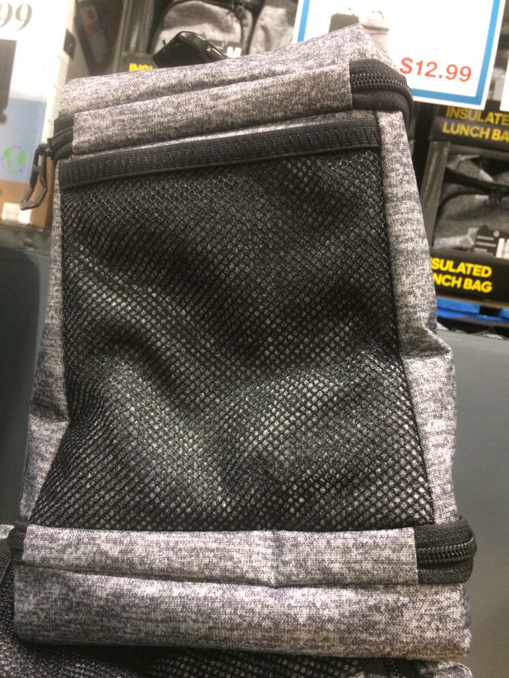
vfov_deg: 61.7
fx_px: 569
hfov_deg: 48.2
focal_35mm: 29
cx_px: 254
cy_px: 339
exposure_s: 1/25
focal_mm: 4.15
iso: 320
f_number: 2.2
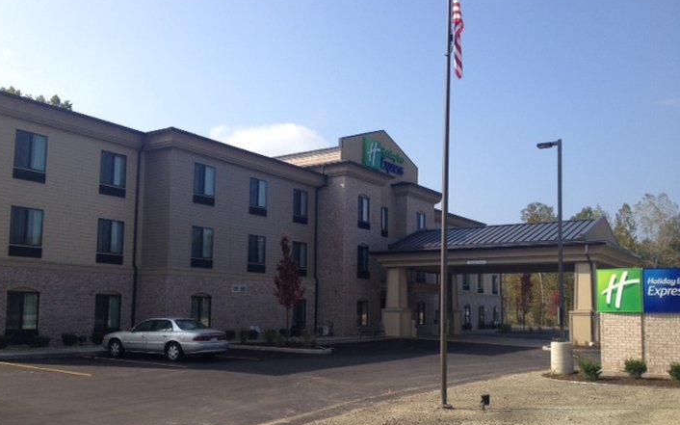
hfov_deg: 51.5
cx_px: 336
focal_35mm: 38
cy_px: 249
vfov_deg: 33.5
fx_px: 704
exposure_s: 1/1284
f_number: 2.4
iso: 50
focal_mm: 4.28
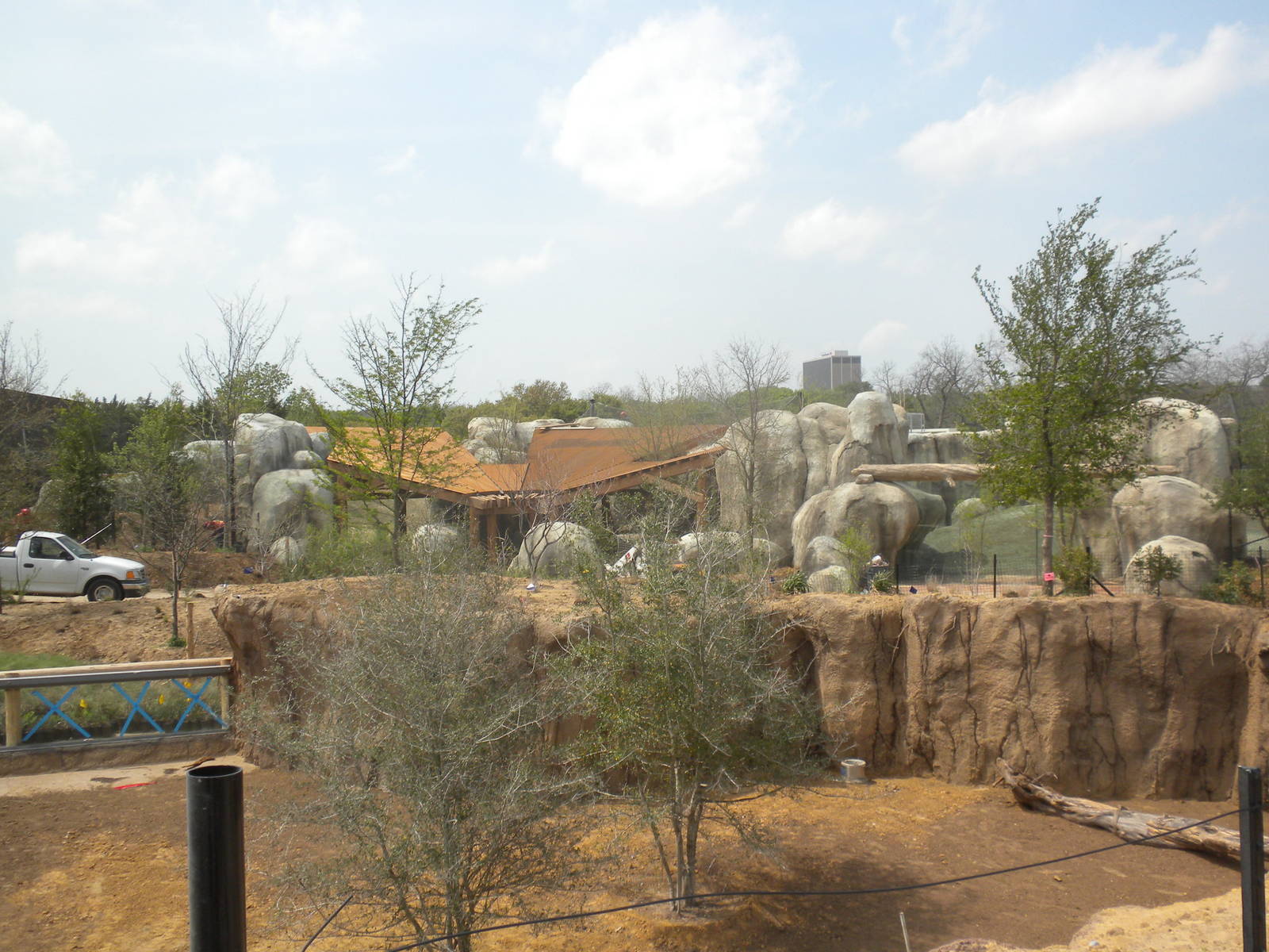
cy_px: 476
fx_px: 1356
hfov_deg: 50.1
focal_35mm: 37
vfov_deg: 38.7
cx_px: 634
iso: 64
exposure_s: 1/112
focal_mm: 6.6
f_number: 10
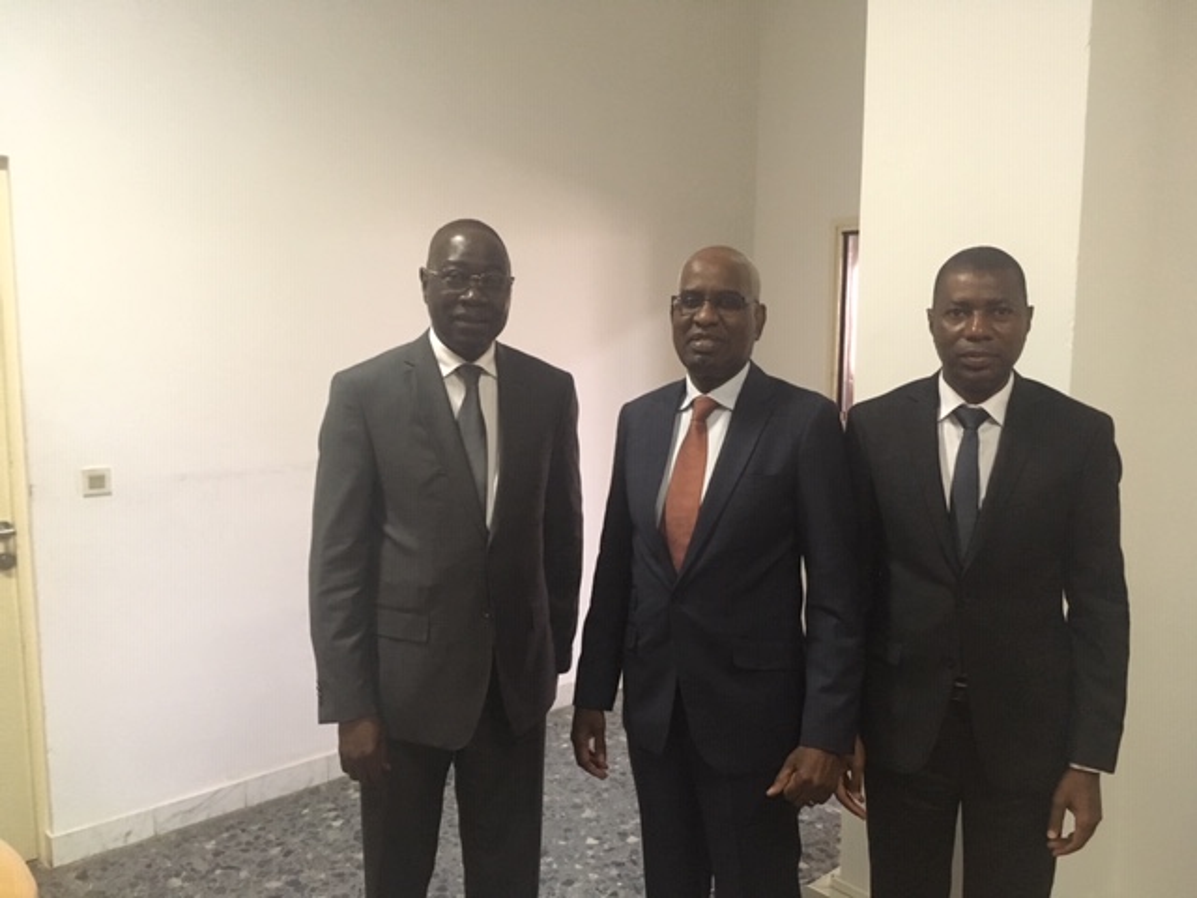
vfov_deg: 48.2
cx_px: 598
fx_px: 1003
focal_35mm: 29
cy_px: 449
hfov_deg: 61.7
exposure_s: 1/17
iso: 250
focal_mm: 4.15
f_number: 2.2
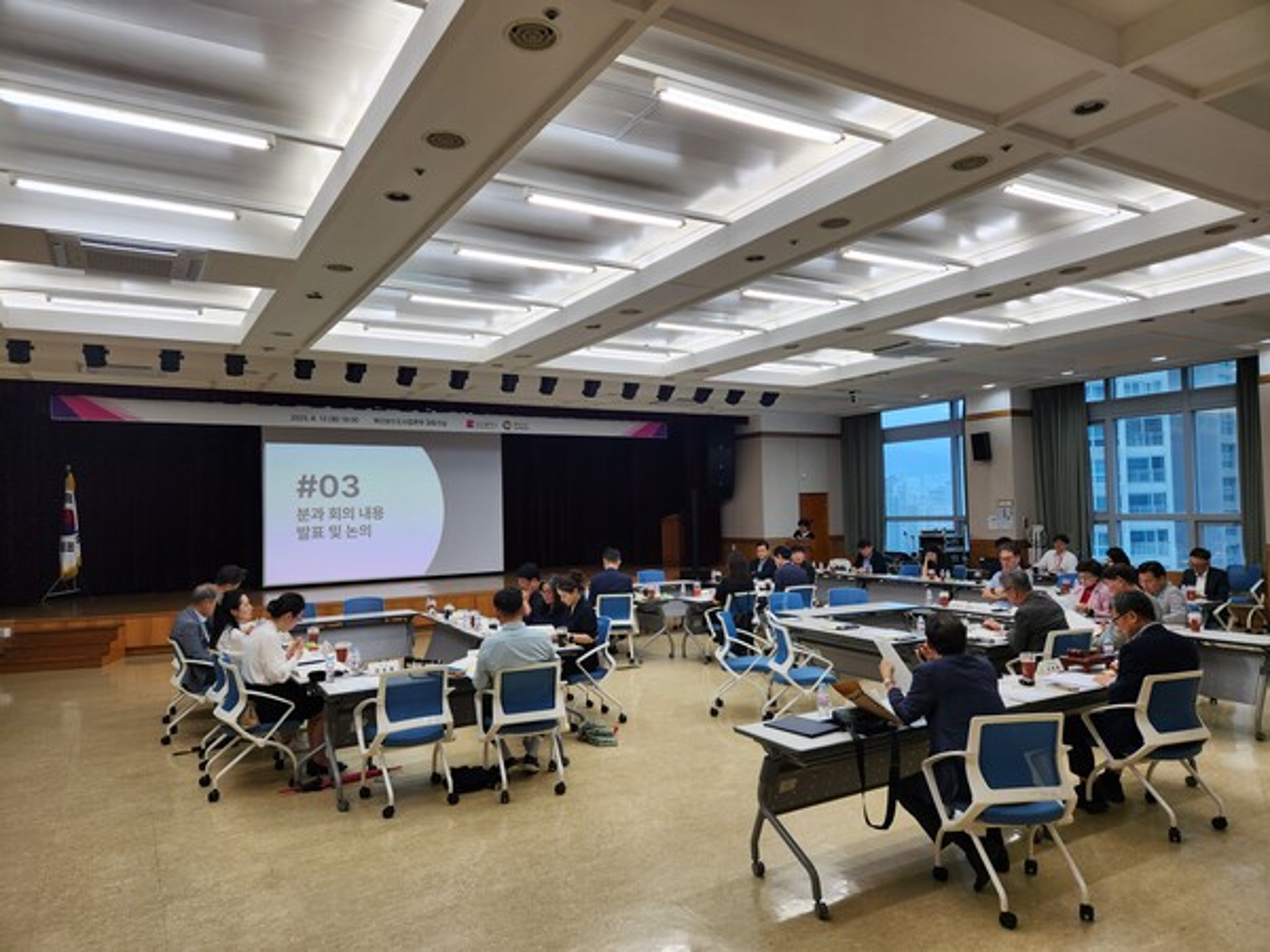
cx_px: 635
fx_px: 844
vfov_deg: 58.9
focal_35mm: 23
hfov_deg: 73.9
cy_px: 476
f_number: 1.8
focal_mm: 5.4
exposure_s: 1/120
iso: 50
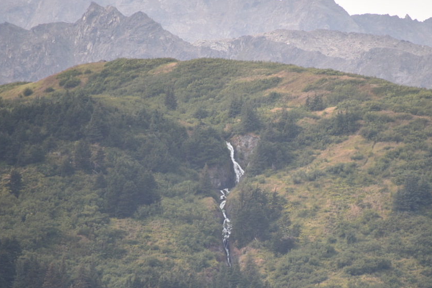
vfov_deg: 3.0
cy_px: 204
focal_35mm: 461
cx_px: 260
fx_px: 5531
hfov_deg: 4.5
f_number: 5.6
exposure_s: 1/640
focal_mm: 300
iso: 320
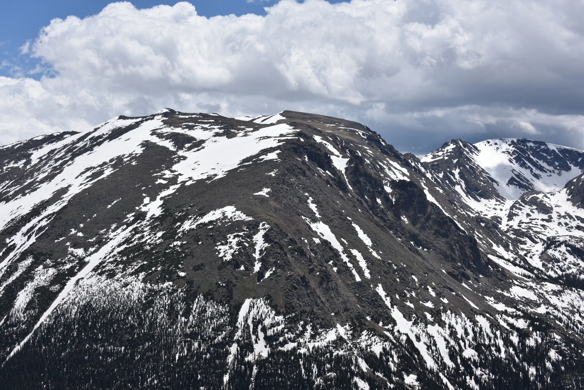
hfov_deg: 34.5
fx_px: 941
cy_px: 195
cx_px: 292
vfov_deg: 23.4
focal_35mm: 58
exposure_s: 1/400
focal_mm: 58
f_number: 10
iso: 100
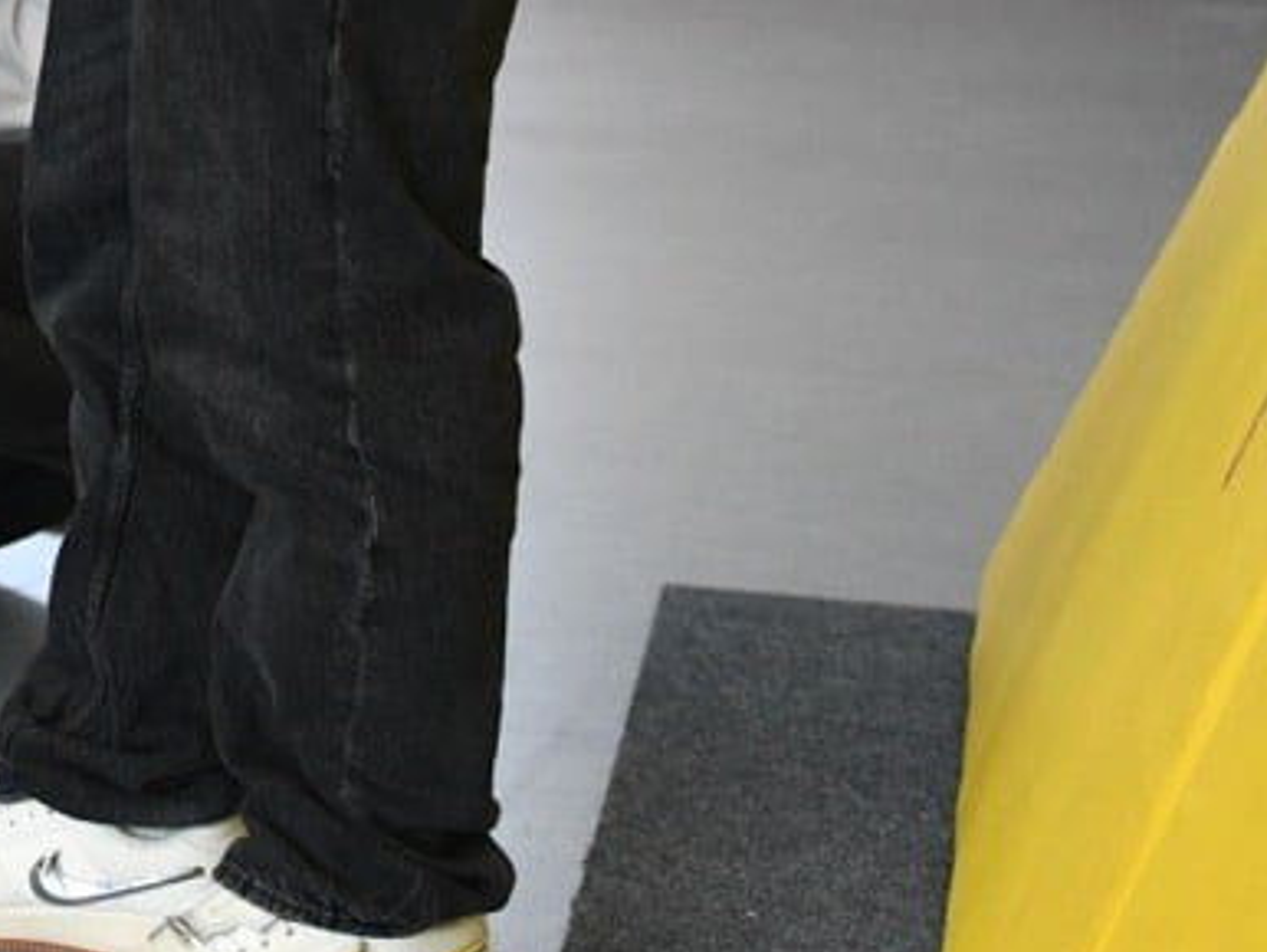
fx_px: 4432
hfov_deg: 14.9
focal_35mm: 121
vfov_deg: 11.9
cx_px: -725
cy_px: -258
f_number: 2.8
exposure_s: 1/640
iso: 5000
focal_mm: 38
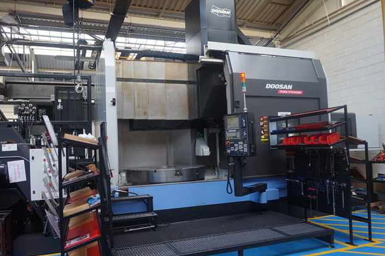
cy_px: 136
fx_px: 299
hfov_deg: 65.4
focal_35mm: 28
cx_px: 182
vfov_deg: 46.4
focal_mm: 16
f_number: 4
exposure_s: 1/60
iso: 200
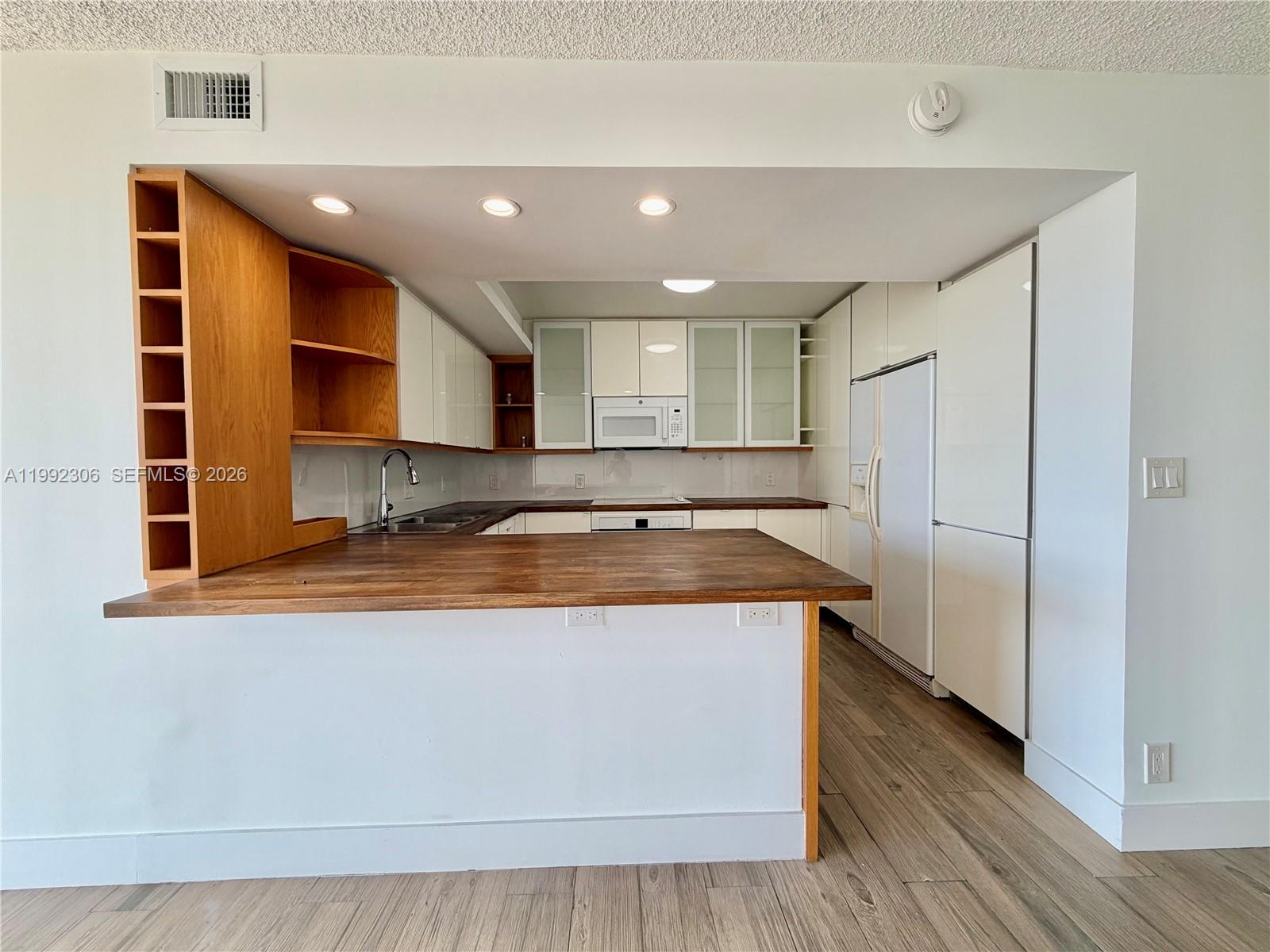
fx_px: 514
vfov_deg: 85.7
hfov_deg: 102.1
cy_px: 476
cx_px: 635
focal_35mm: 14
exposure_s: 1/120
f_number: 2.2
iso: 40
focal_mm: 2.22
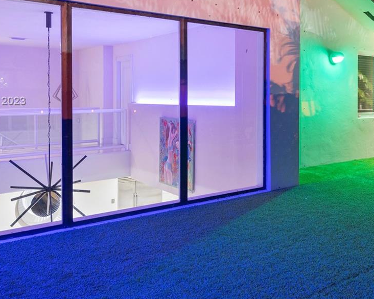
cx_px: 271
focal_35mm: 39
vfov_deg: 37.8
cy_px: 102
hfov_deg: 45.6
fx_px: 432
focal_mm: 19
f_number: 8
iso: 640
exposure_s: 1.6
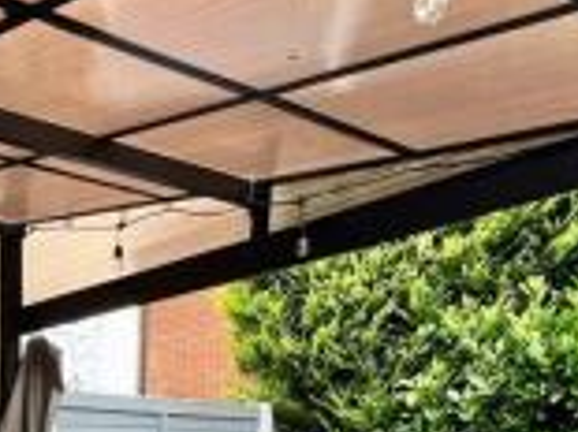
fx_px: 818
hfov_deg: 33.0
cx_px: -88
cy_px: 676
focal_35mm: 49
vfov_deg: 23.0
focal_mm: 1.57
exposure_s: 1/106
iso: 32
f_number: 1.8
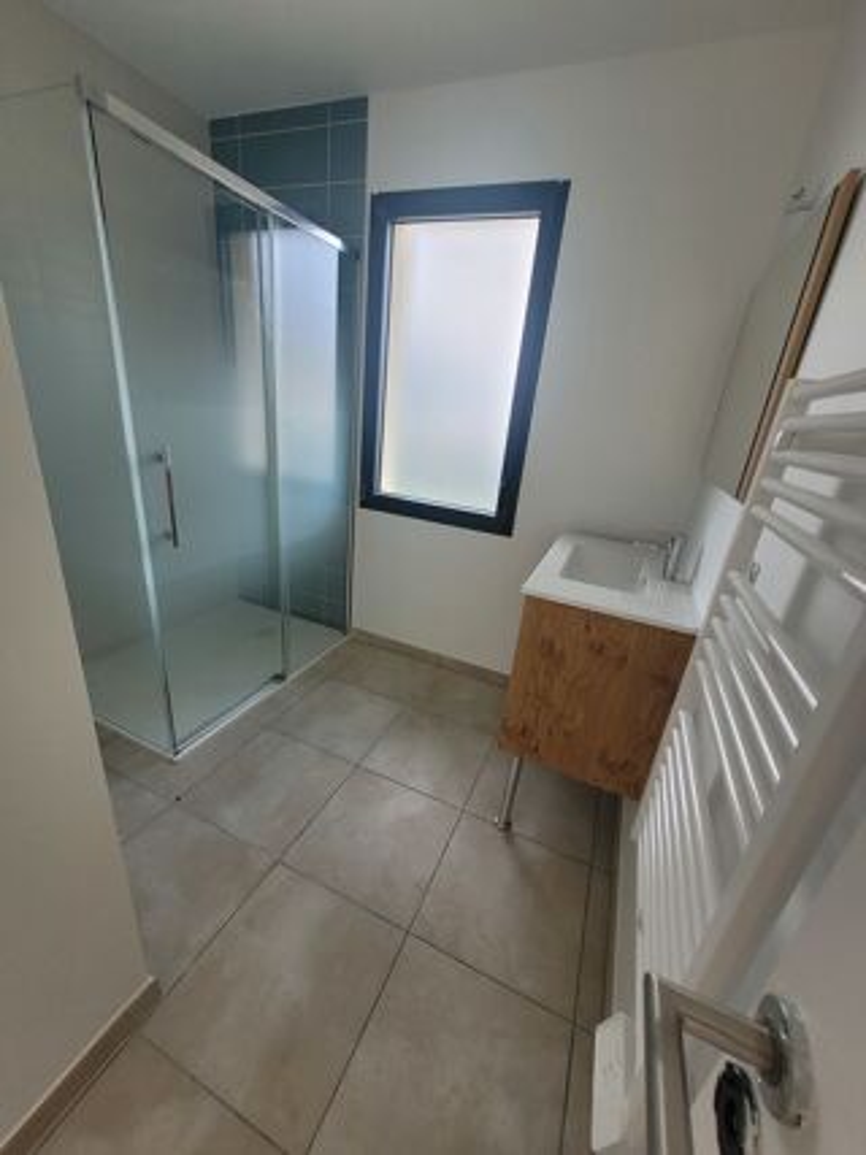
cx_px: 433
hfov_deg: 89.9
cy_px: 578
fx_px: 434
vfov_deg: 106.2
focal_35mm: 13
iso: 80
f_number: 2.2
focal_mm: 1.74
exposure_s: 1/100
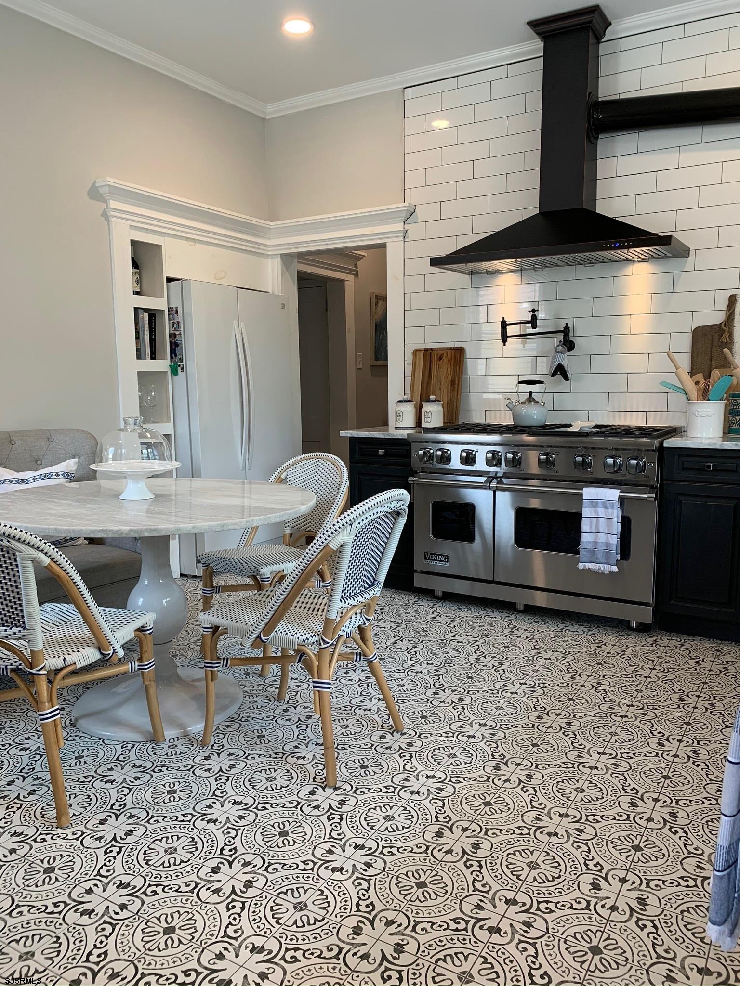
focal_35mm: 26
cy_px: 493
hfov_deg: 53.1
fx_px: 741
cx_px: 370
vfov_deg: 67.3
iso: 50
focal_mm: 4.25
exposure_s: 1/60
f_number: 1.8
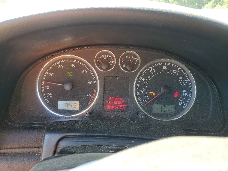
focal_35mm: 26
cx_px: 114
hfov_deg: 67.3
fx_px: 171
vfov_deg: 53.1
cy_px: 86
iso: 50
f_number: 1.5
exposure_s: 1/132
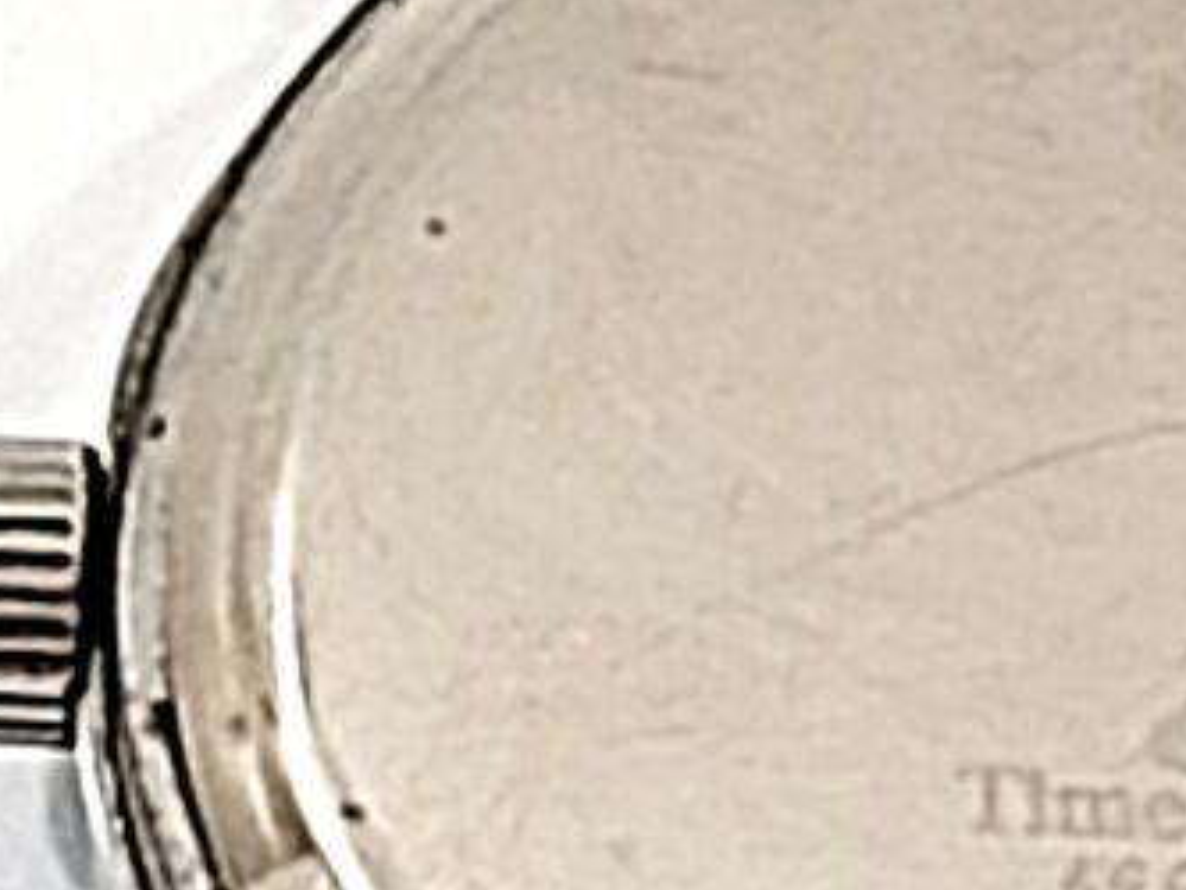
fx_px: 2056
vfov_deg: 23.6
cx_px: 1286
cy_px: 838
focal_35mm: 60
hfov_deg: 29.2
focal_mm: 3.92
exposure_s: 1/100
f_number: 1.7
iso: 100
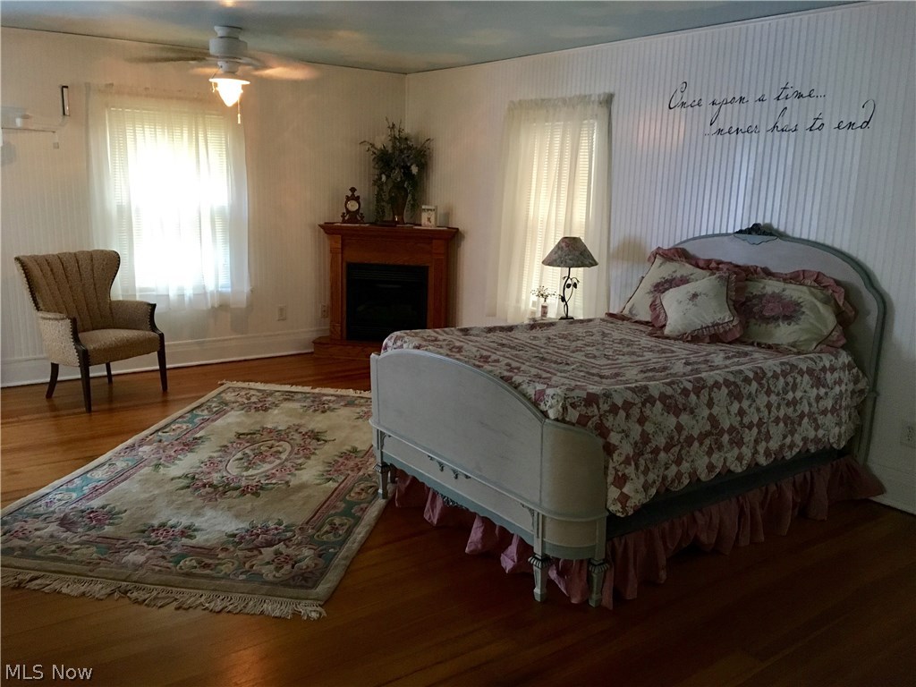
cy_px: 344
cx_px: 458
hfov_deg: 61.7
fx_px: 767
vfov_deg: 48.2
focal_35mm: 29
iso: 200
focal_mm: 4.15
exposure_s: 1/15
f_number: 2.2
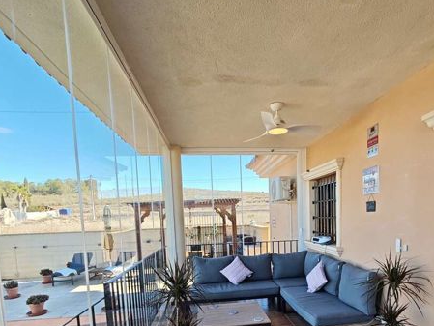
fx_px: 276
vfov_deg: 58.0
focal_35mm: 22
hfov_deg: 75.9
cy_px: 245
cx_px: 251
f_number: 2.2
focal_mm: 2.16
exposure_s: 1/164
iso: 50
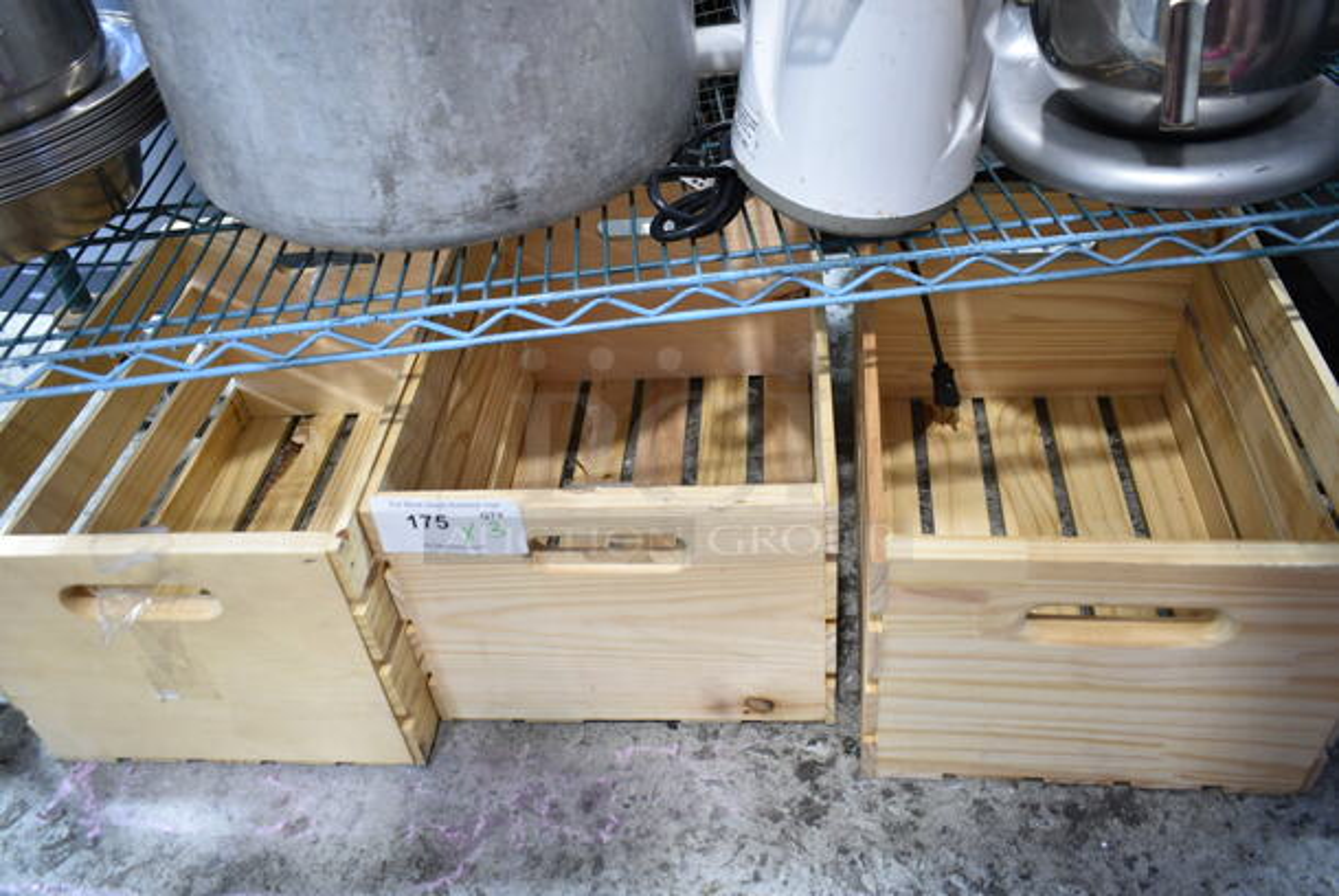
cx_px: 670
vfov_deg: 43.7
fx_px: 1117
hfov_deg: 61.9
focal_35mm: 30
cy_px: 448
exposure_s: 1/30
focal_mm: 20
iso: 500
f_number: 3.5
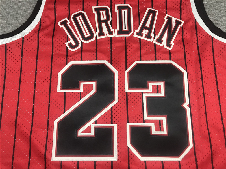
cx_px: 113
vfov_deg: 49.7
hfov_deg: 63.4
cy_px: 84
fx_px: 183
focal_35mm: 28
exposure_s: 1/33
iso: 25
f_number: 1.8
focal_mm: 3.99
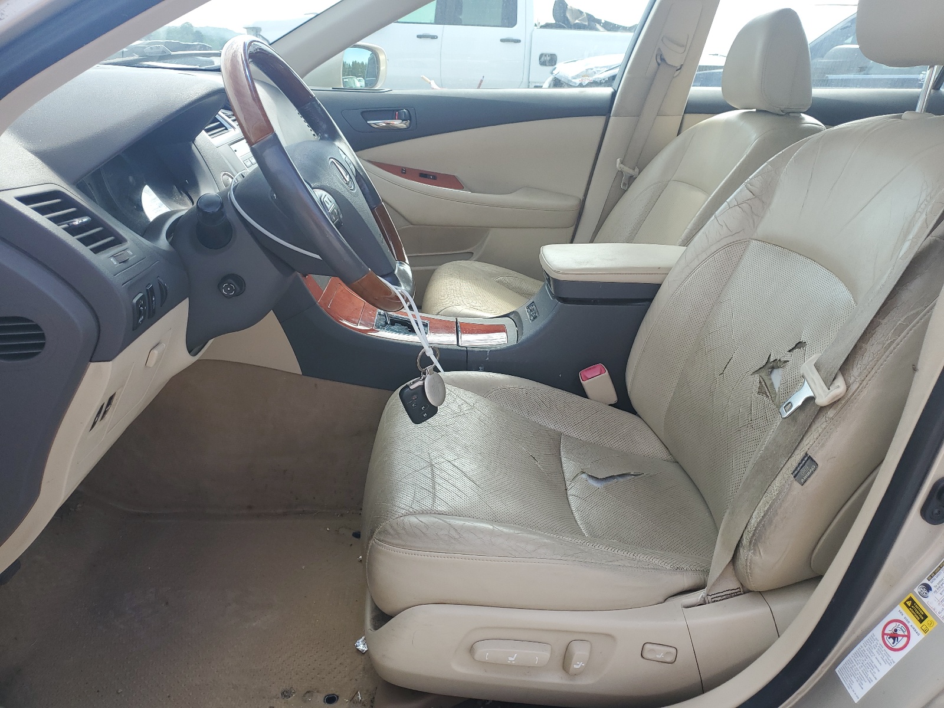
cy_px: 354
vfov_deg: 53.1
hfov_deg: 67.3
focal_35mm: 26
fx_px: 709
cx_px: 472
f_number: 1.5
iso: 50
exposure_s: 1/625
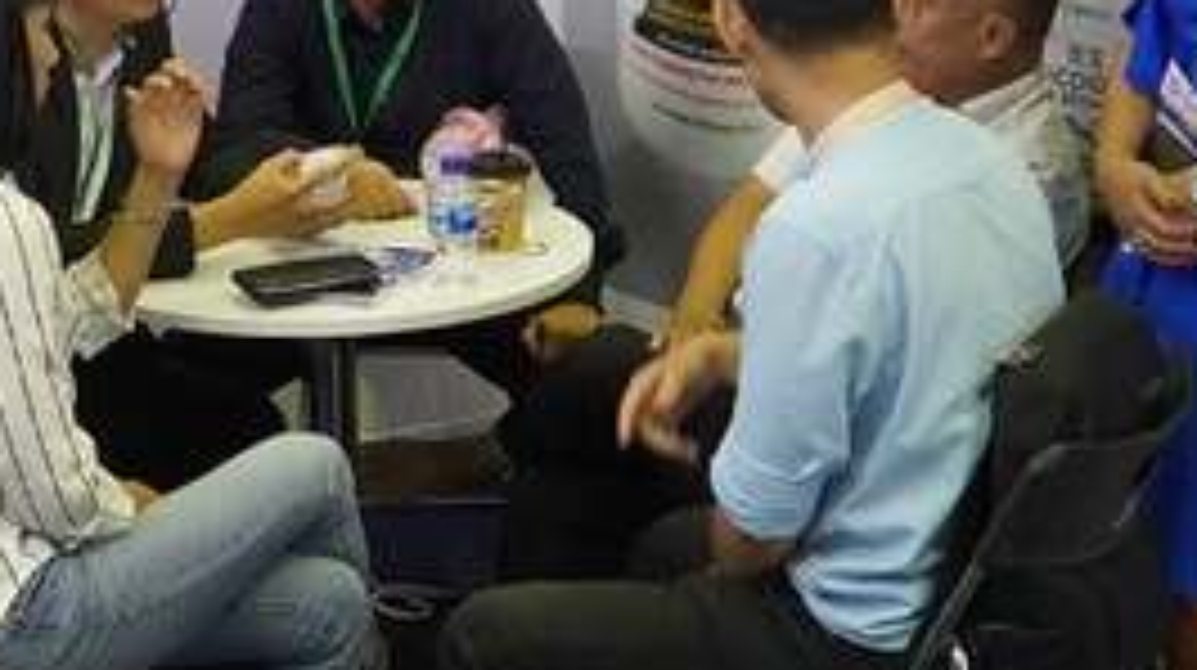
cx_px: 392
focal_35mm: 67
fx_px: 2126
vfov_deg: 17.9
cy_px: 216
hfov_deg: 31.2
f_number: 4
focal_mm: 21
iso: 4000
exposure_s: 1/160
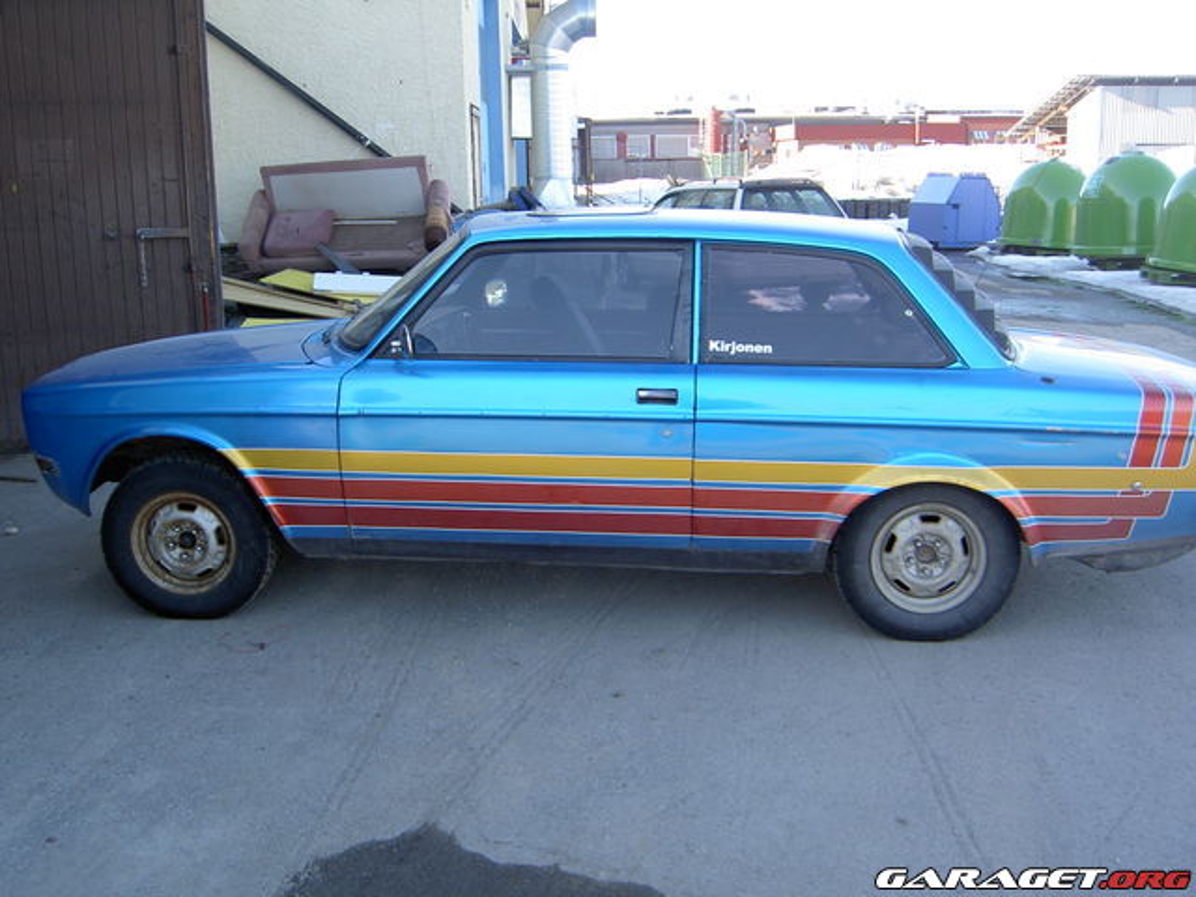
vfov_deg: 41.8
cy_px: 448
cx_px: 598
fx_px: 1175
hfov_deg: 54.0
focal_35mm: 34
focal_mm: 5.6
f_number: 2.8
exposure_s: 1/100
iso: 50
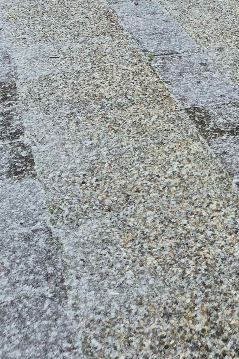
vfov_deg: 21.8
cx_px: 225
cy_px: -165
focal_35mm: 79
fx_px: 787
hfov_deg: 17.0
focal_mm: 5.4
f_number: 1.8
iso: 32
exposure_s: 1/180
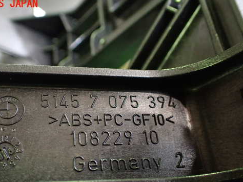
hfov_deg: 48.7
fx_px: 267
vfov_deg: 37.5
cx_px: 98
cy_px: 113
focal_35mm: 38
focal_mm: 5.4
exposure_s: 1/30
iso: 800
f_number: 2.3
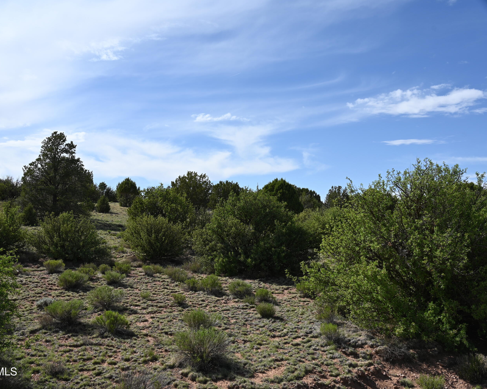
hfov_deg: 50.8
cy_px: 194
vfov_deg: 41.6
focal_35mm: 36
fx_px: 513
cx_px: 238
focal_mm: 31.5
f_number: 7.1
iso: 100
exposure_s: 1/400
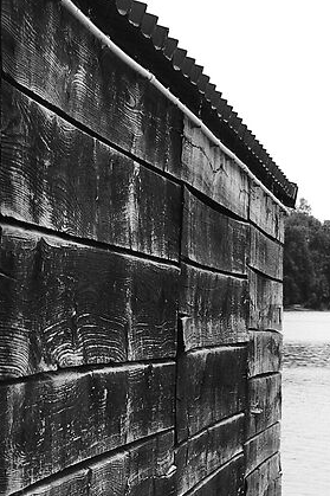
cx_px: 182
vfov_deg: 8.7
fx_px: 3234
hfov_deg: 5.8
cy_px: 555
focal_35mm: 235
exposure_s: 1/1000
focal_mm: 27
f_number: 4.5
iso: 200
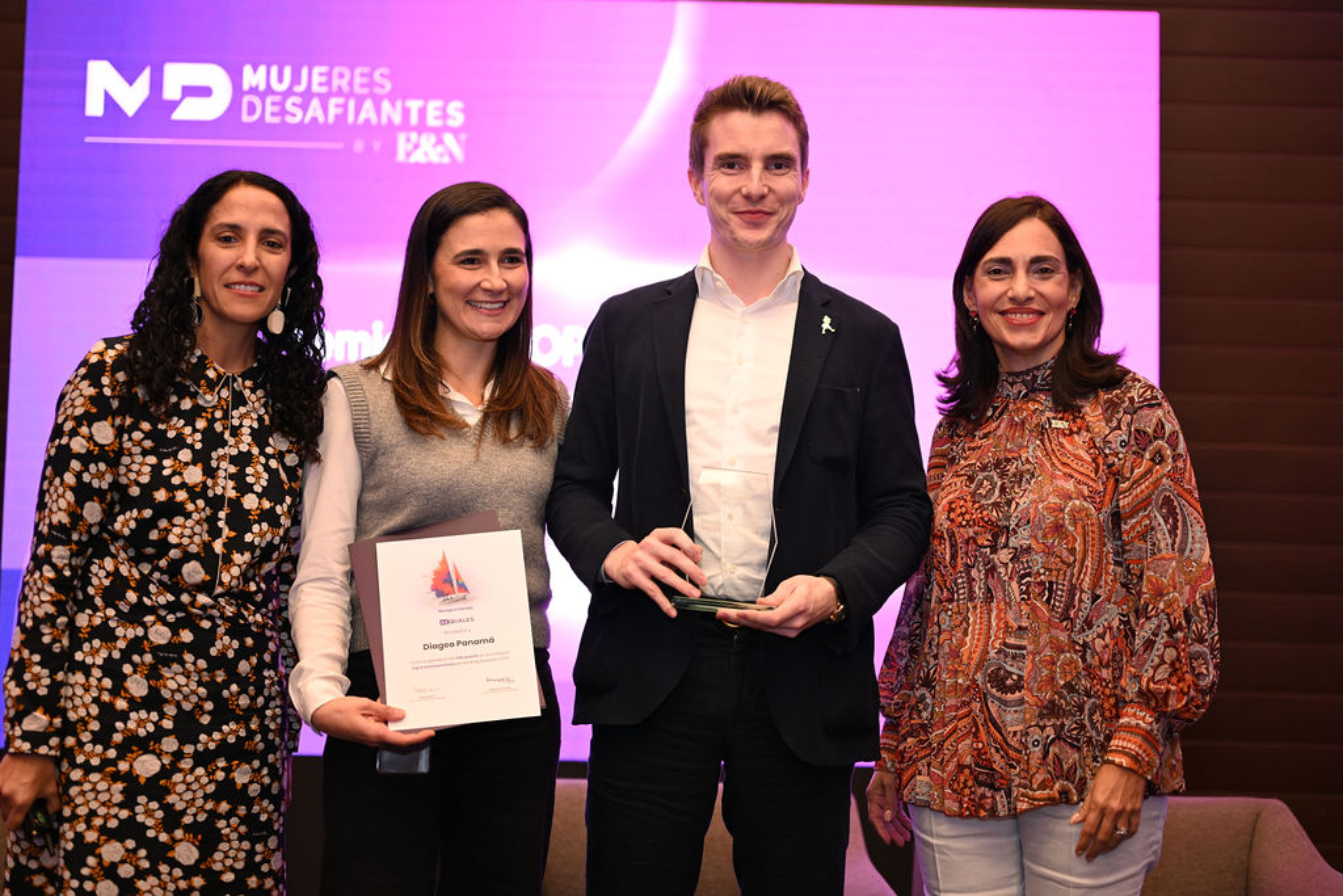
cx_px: 672
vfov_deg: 27.0
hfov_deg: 39.6
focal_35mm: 50
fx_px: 1865
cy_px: 448
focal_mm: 50
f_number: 2
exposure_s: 1/200
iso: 1000
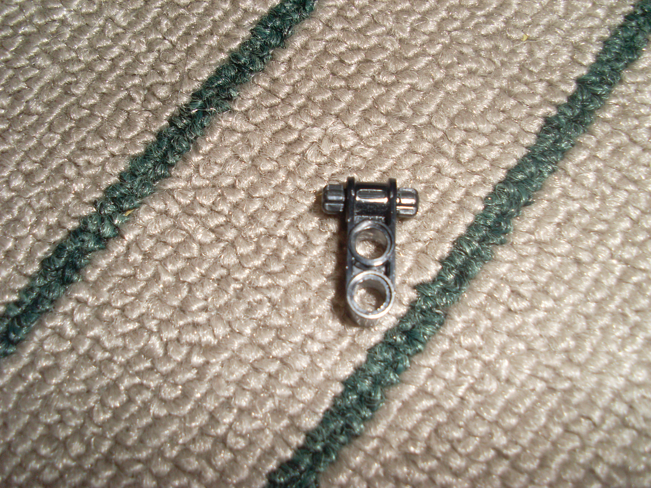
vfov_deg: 37.7
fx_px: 715
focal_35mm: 38
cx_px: 326
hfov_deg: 49.0
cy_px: 244
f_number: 7.7
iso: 100
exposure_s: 1/45
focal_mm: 6.3
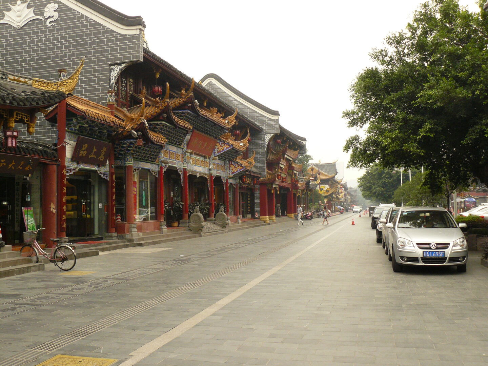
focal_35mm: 36
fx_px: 508
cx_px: 244
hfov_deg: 51.4
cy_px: 183
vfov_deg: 39.7
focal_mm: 6
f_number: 5
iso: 200
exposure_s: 1/200
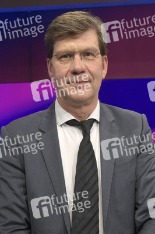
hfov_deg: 28.0
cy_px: 117
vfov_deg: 41.1
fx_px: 311
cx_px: 78
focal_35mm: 48
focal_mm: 48
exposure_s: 1/200
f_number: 7.1
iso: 2000
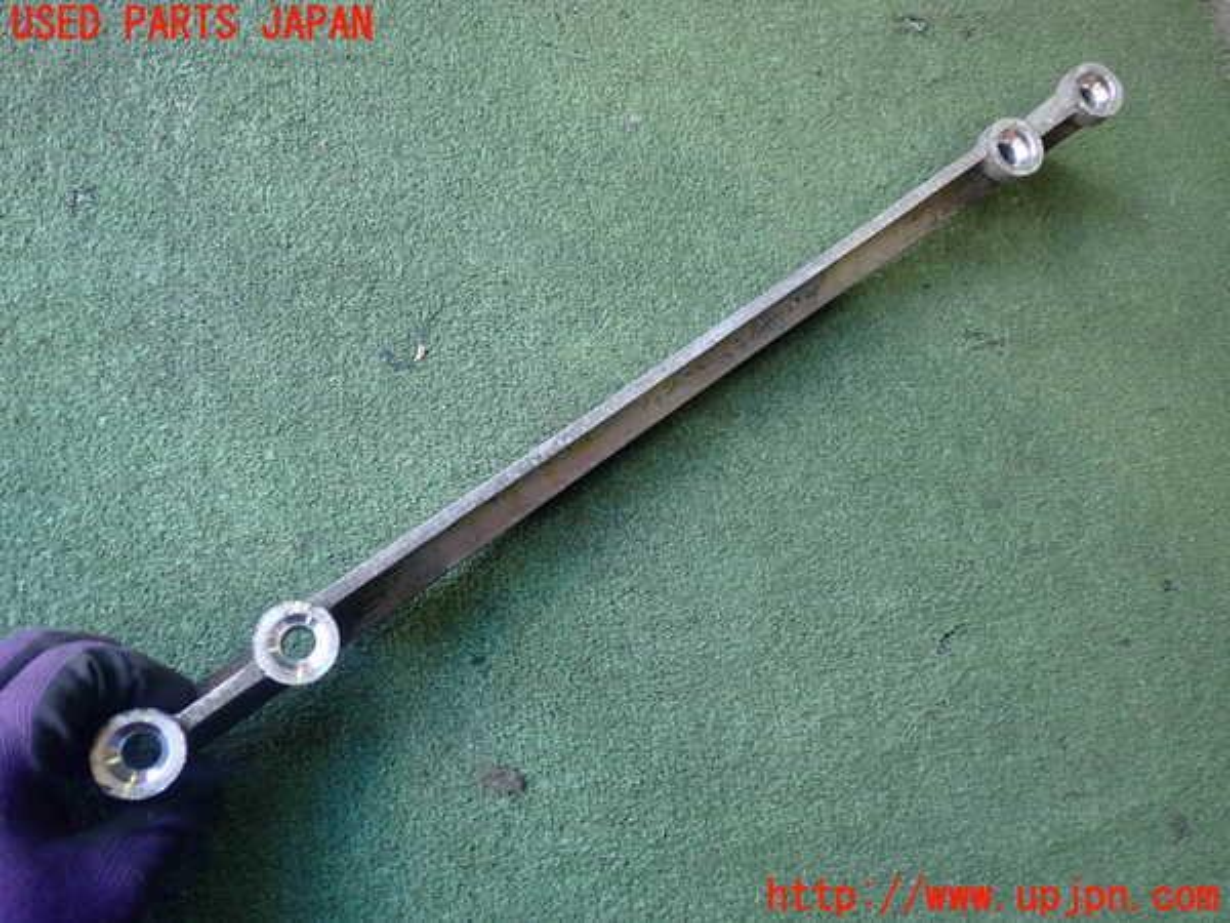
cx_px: 615
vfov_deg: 46.8
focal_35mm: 30
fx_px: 1066
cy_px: 462
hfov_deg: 60.0
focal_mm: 5.4
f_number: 2.3
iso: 200
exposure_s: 1/50
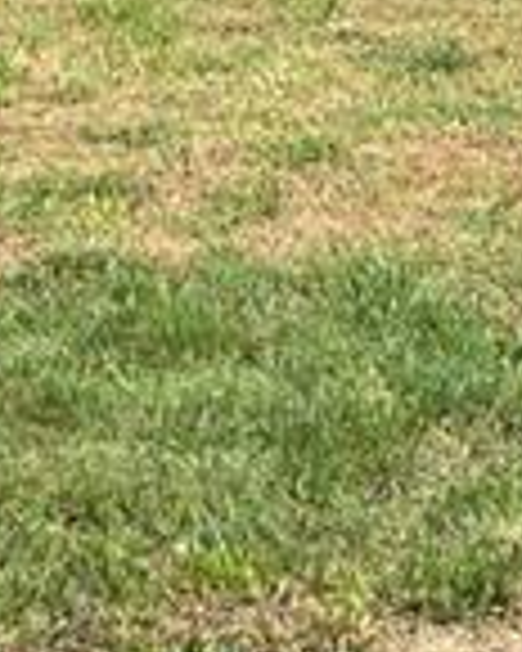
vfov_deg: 8.9
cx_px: -202
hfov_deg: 7.3
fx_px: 4055
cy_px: -400
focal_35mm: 210
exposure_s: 1/949
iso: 50
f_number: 1.5
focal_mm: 5.7
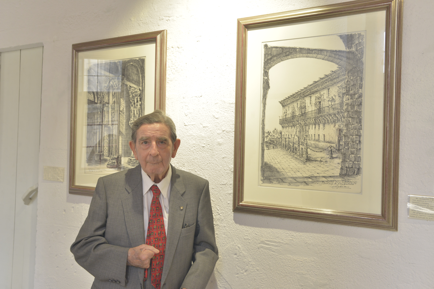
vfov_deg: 42.4
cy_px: 144
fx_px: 374
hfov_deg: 60.3
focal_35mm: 31
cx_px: 217
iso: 1250
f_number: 7.1
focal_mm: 31
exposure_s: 1/80
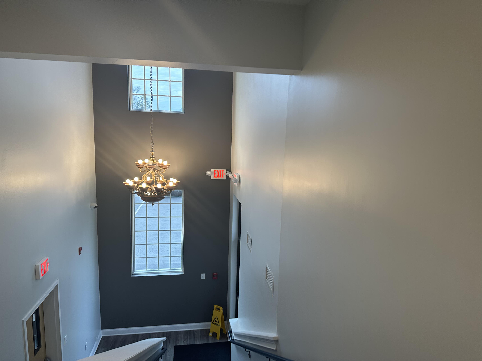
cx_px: 241
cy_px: 180
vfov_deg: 56.8
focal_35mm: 24
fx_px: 334
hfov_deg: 71.6
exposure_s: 1/120
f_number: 1.78
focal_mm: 6.86
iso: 125
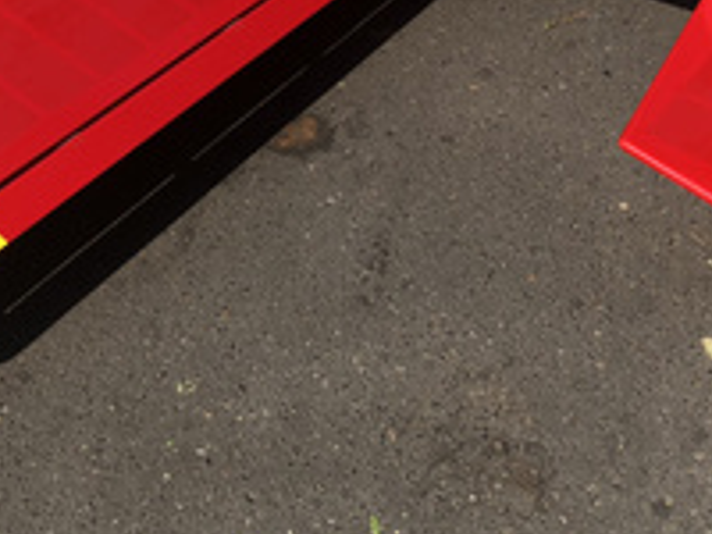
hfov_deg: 30.7
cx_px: 377
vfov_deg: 22.5
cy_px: 21
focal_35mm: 63
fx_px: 1296
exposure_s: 1/923
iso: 20
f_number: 1.8
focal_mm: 3.99
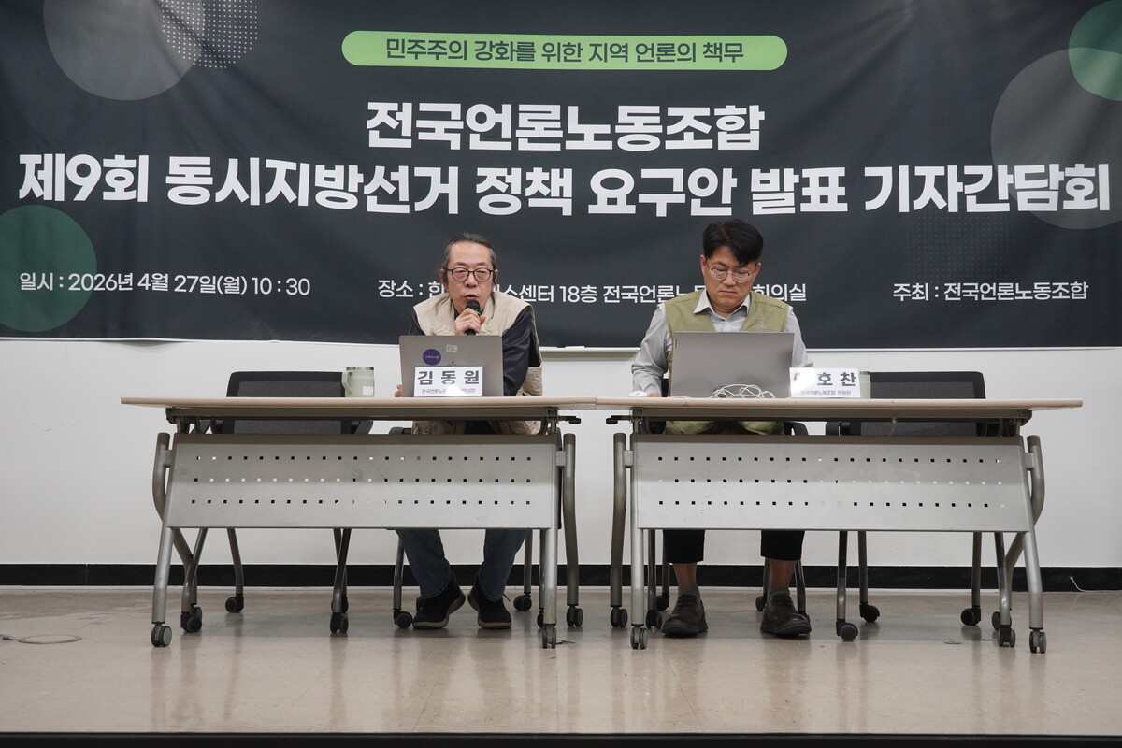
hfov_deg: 42.3
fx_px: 1449
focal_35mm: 46
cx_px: 561
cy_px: 374
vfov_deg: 28.9
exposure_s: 1/125
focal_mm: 31
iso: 1000
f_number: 7.1
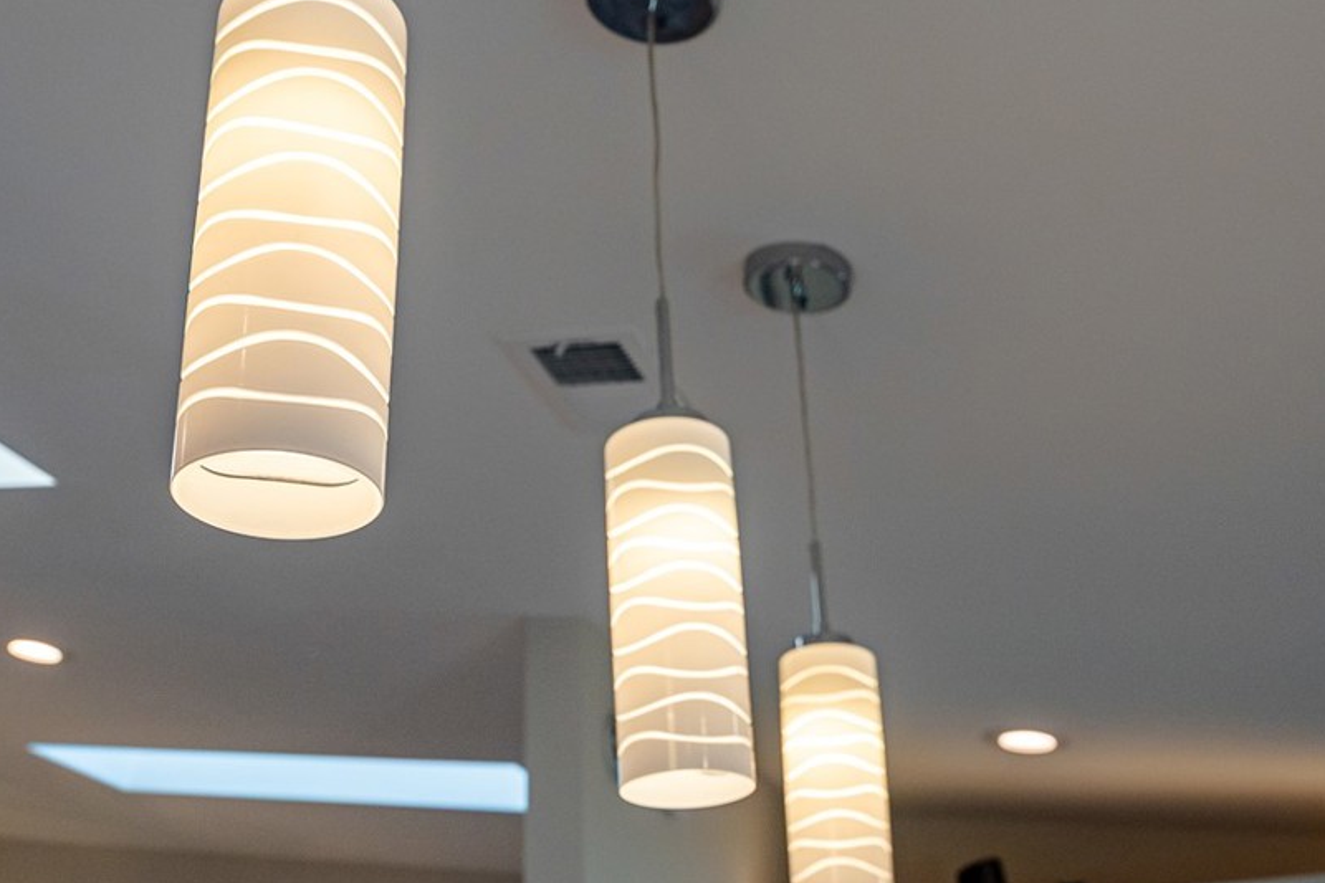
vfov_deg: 29.2
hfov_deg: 42.7
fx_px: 1693
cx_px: 604
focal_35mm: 46
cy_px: 432
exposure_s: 1/200
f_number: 4
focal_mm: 24
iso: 250
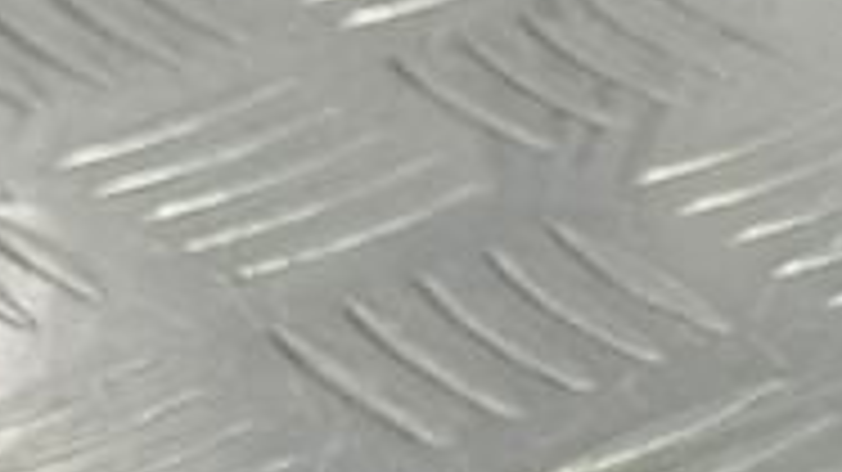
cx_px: 1225
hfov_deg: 12.7
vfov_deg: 7.1
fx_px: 3593
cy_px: 1151
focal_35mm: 161
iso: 114
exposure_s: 1/50
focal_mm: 4.11
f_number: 1.6
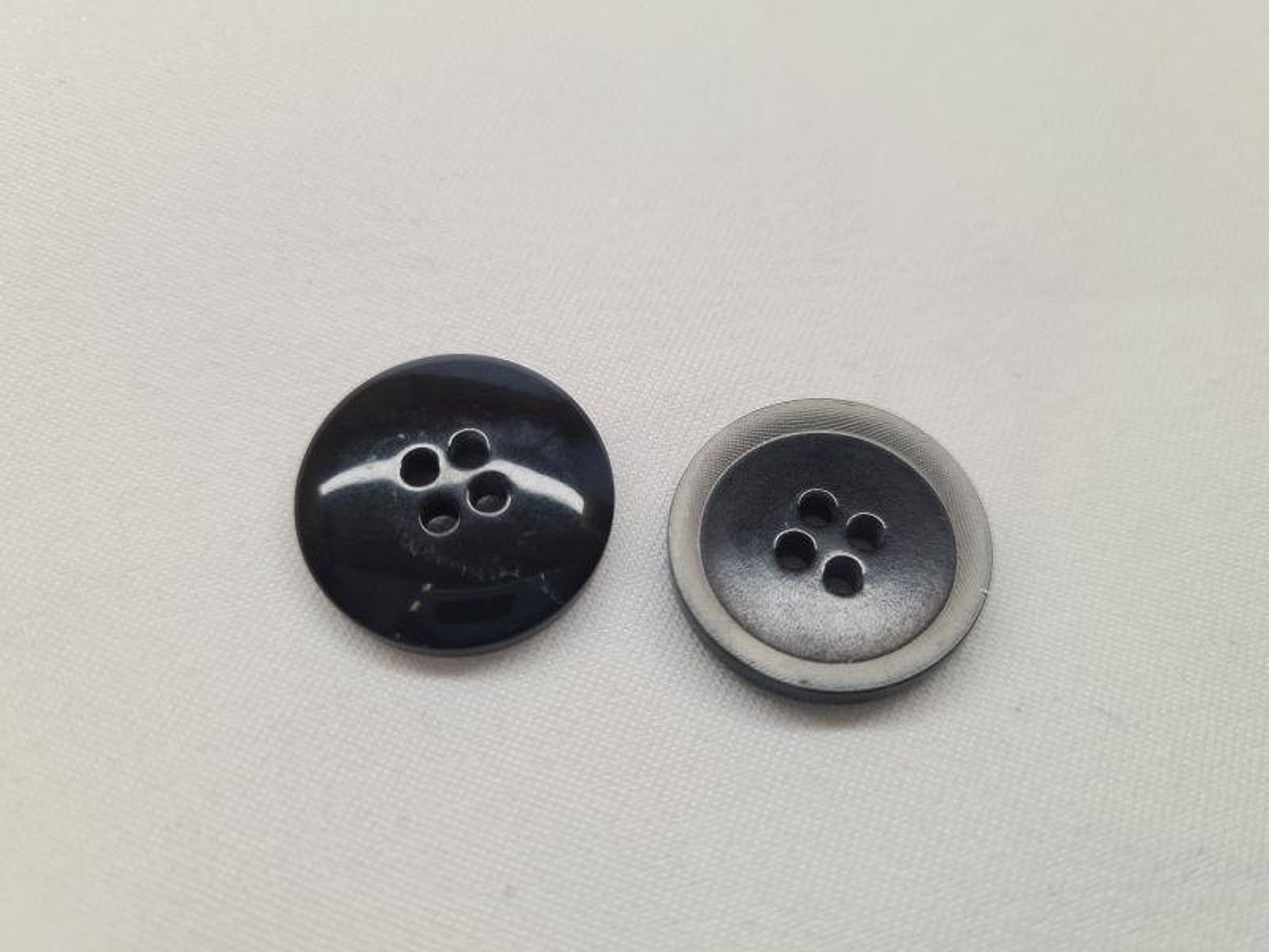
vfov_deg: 53.1
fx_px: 953
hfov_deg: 67.3
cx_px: 634
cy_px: 476
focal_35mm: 26
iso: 50
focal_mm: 5.4
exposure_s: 1/178
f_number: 1.8
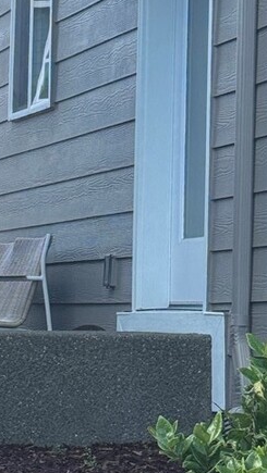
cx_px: 40
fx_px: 2175
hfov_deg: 7.0
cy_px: 202
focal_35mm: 173
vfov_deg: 12.4
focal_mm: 6.76
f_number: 1.78
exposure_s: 1/926
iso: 64
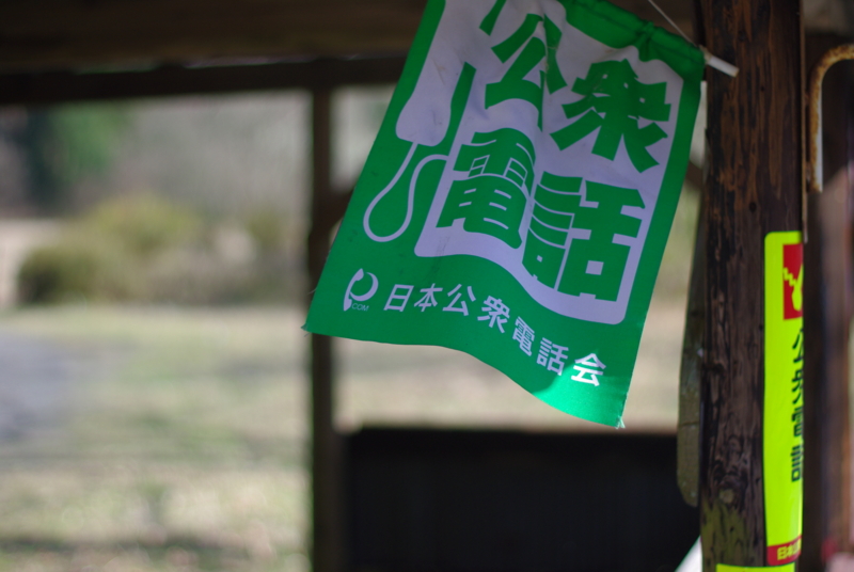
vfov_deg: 18.2
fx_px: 1782
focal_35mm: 75
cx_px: 427
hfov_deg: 27.0
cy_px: 286
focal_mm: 50
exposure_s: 1/1250
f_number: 2
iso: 100
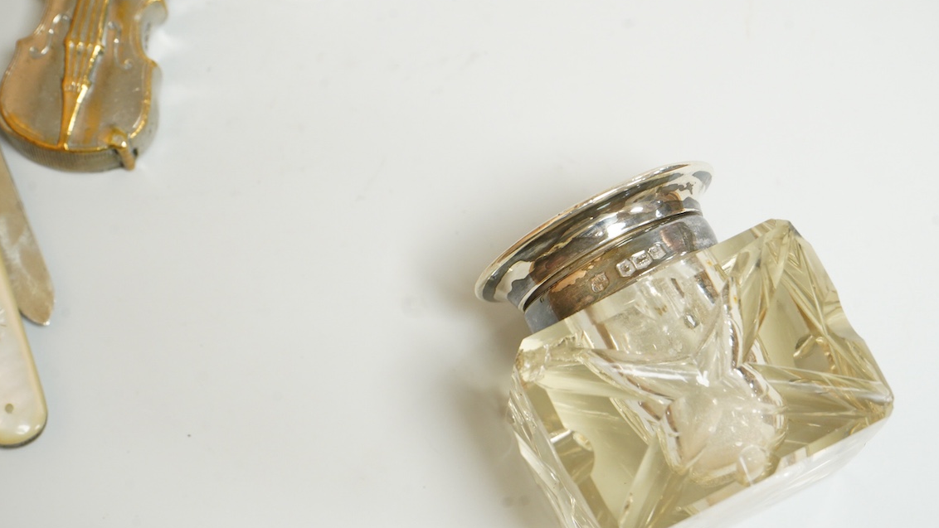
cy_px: 300
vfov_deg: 13.6
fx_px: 2216
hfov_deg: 23.9
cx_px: 496
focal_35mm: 89
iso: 2500
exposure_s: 1/40
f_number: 10
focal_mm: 70
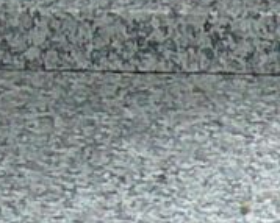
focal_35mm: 369
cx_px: 53
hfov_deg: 5.2
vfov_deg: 4.1
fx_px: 3056
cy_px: -294
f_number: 2.9
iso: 100
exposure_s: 1/125
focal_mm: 4.9
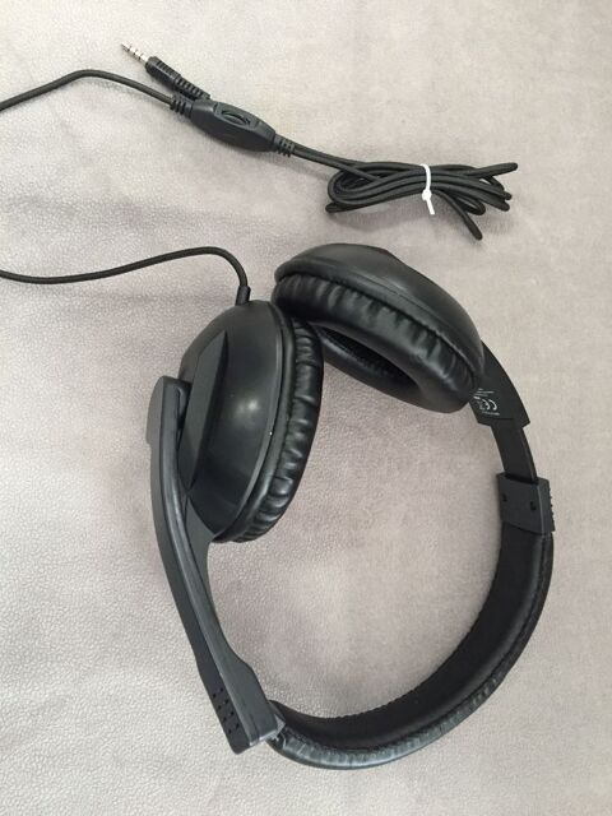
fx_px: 684
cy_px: 408
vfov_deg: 61.7
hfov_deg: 48.2
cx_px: 306
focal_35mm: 29
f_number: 2.2
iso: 320
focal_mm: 4.15
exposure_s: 1/33
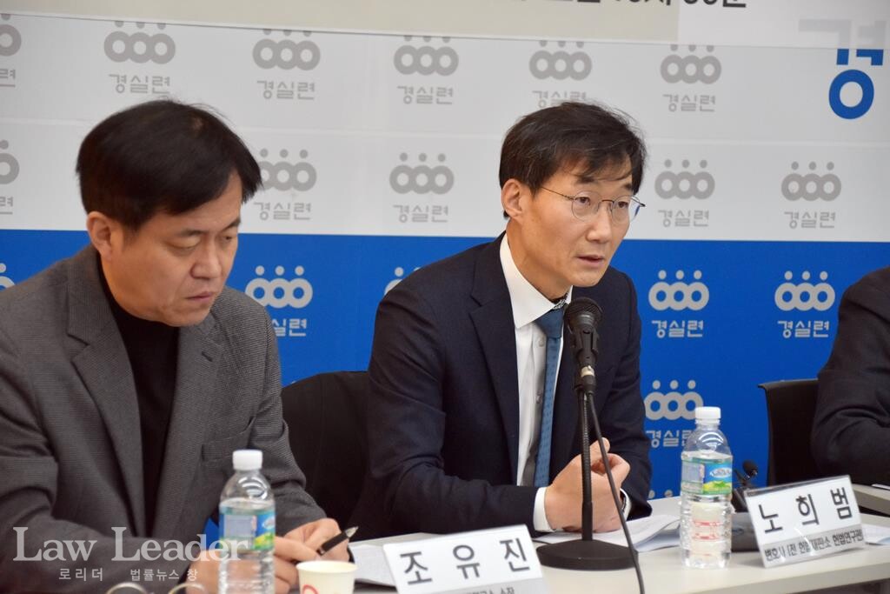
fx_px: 2967
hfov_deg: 17.1
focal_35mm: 120
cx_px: 445
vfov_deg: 11.4
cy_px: 297
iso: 1250
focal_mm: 80
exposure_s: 1/250
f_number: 5.3
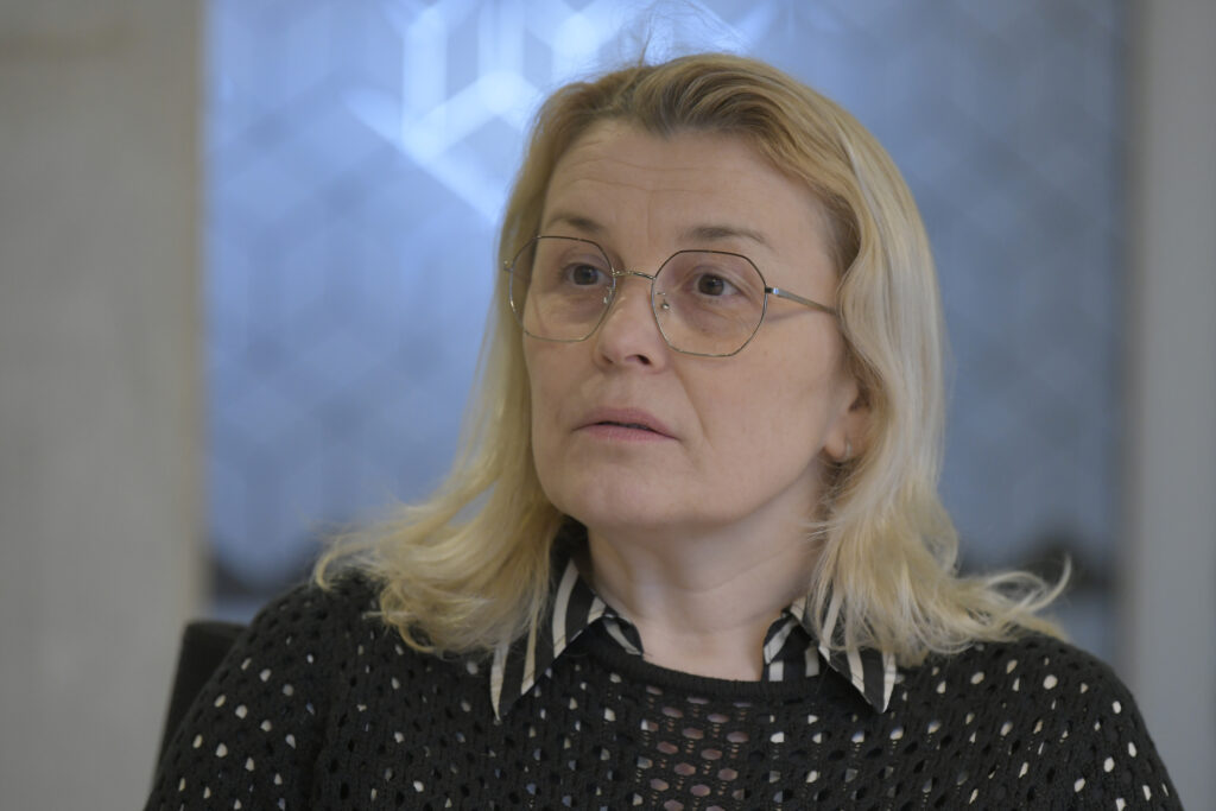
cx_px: 608
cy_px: 406
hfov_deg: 11.4
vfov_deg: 7.6
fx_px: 6080
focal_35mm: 180
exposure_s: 1/250
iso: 2000
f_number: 3.2
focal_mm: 180
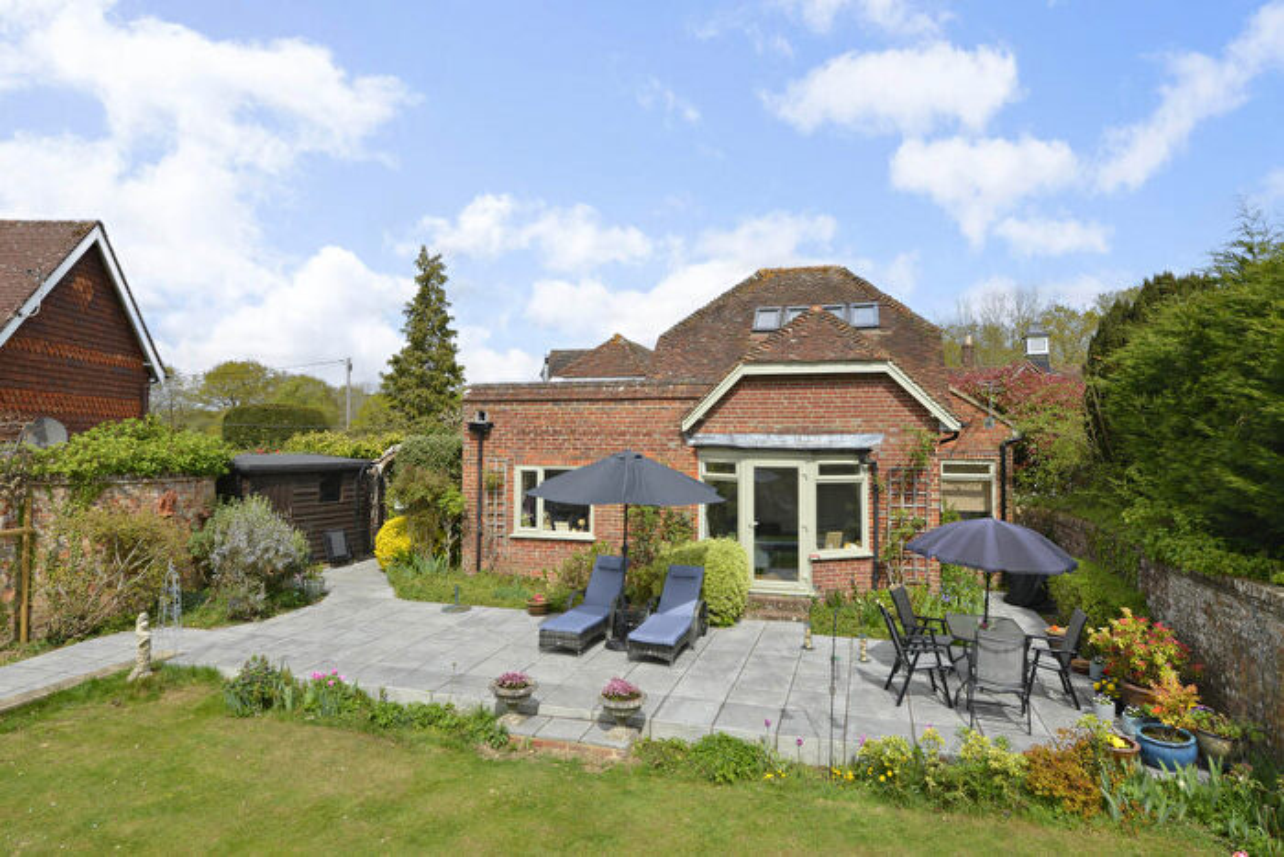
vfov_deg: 62.0
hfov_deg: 84.0
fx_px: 713
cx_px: 642
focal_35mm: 20
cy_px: 428
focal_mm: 20
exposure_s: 1/250
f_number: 14
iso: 400
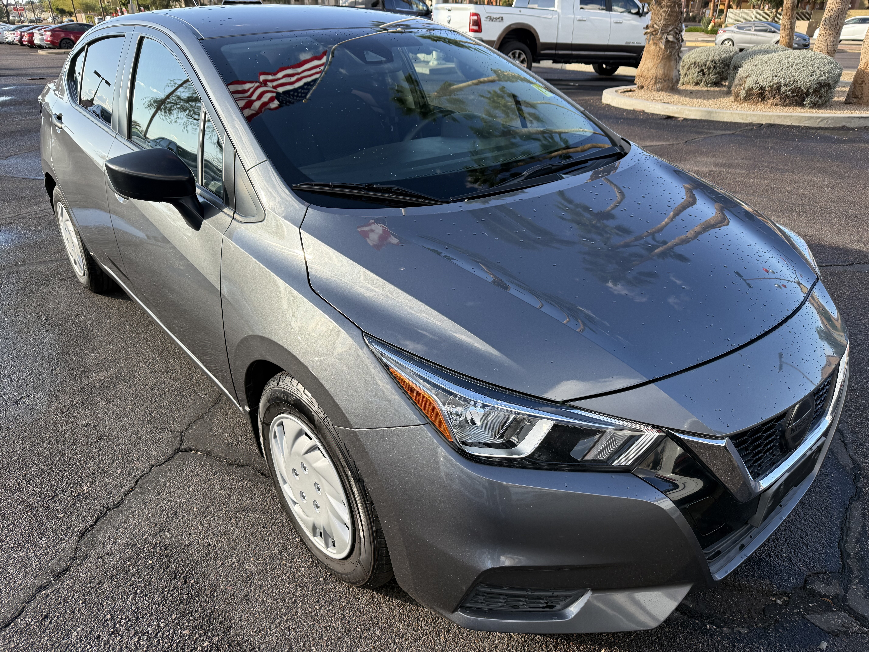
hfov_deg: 71.6
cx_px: 434
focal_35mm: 24
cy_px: 326
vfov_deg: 56.8
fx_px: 602
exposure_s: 1/1139
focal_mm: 6.76
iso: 100
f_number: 1.78
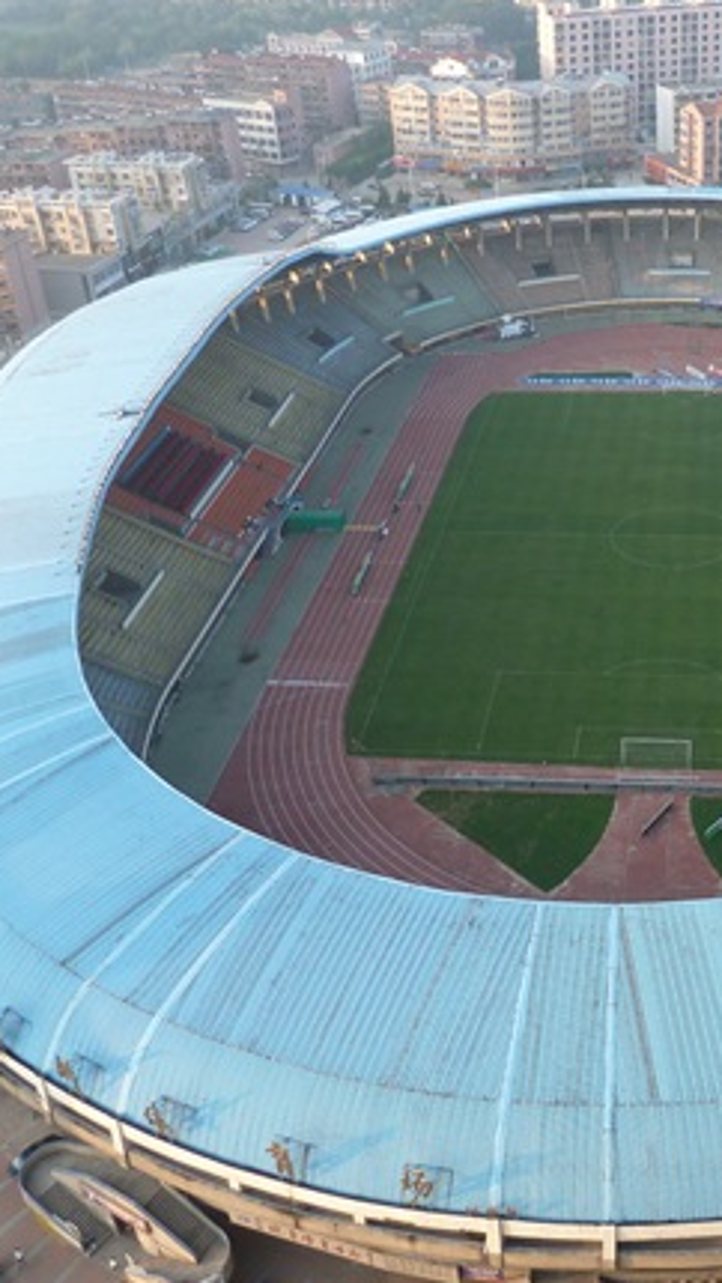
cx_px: 635
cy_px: 665
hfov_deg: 30.0
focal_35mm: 38
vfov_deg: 52.8
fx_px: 1293
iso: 80
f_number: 3.3
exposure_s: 1/100
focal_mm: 4.1
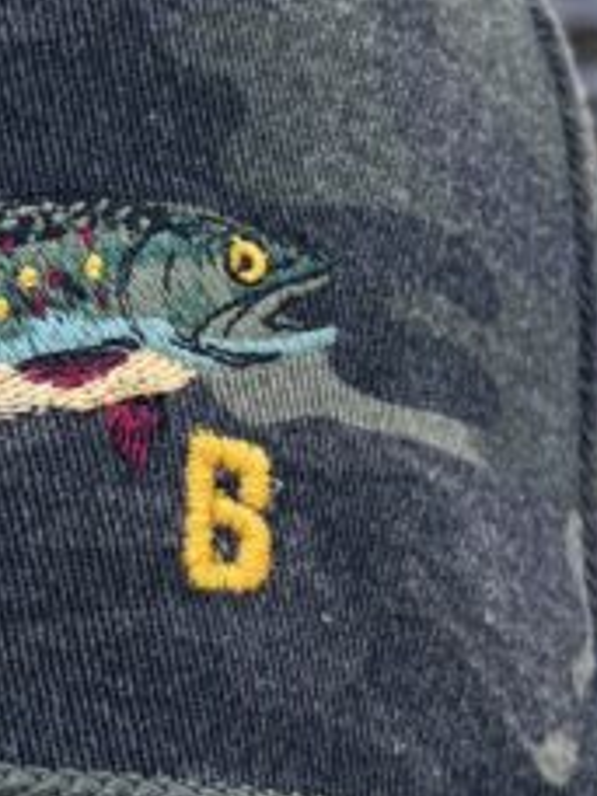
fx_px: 2690
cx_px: -21
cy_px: 384
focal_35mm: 117
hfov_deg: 12.5
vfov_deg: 16.8
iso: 40
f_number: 1.6
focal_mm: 5.96
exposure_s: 1/121
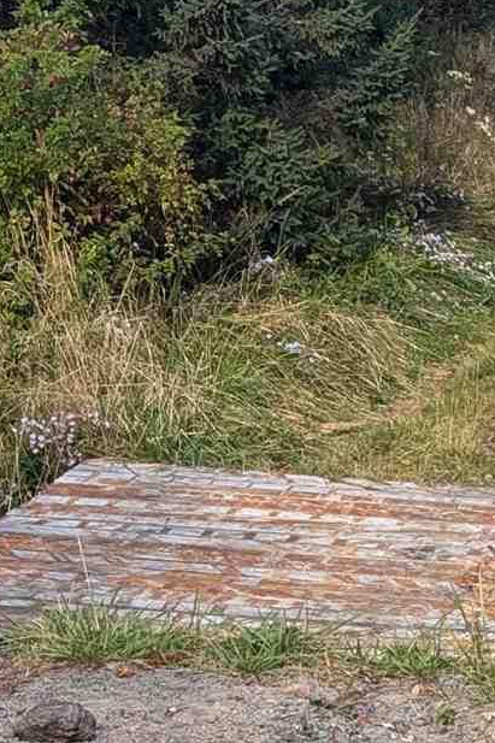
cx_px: -54
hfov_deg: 10.9
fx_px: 2559
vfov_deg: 15.7
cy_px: -238
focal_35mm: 124
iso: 49
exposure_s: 1/1019
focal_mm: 6.81
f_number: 1.85
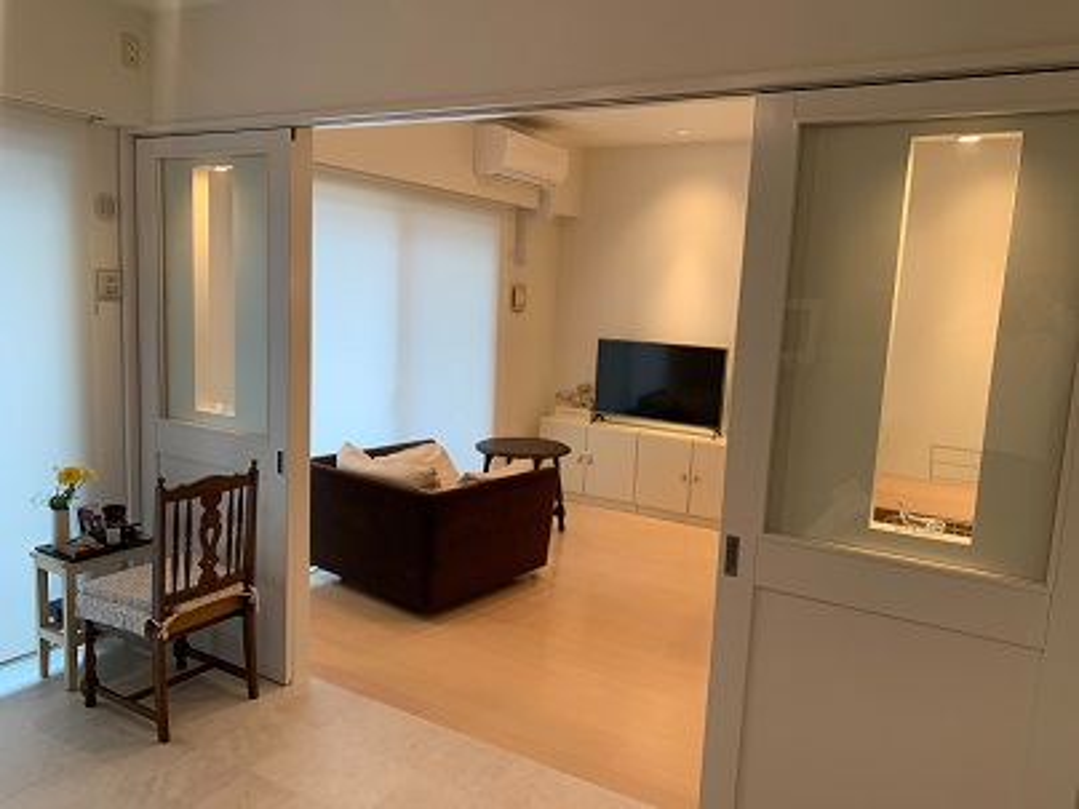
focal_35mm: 26
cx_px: 540
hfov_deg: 67.3
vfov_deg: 53.1
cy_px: 404
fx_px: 810
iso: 80
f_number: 1.8
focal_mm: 4.25
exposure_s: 1/100
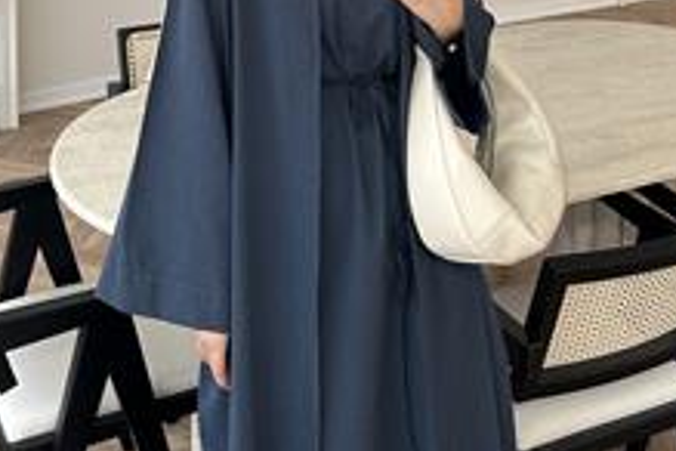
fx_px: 882
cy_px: -88
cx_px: 309
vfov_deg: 25.7
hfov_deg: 41.9
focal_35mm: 47
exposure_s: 1/121
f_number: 1.78
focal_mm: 6.86
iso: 64
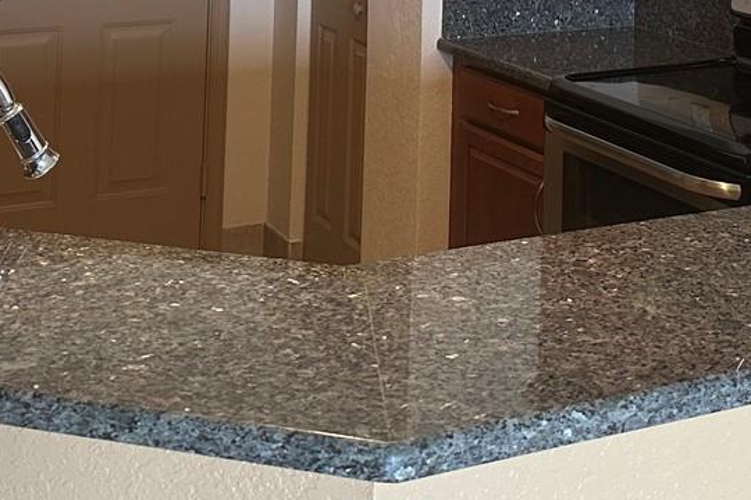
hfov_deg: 27.2
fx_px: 1544
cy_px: -222
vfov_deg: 16.9
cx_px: 476
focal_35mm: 74
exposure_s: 1/60
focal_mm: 6.86
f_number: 1.78
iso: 160
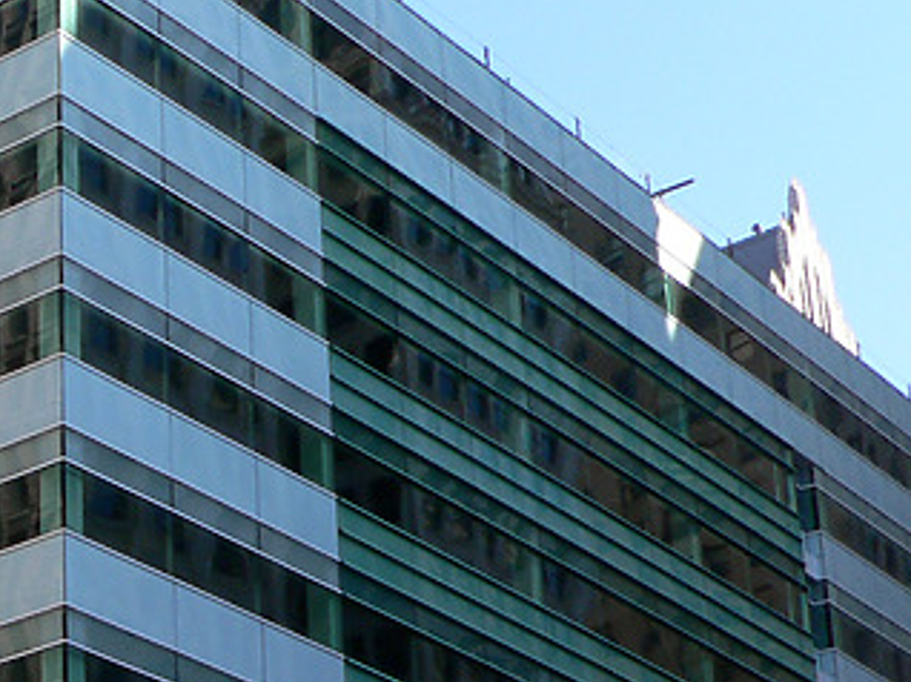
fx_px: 2682
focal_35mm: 102
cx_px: 46
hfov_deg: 18.9
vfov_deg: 14.2
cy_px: 749
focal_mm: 6
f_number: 4
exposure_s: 1/250
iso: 80
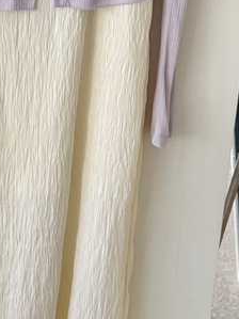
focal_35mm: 87
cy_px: -18
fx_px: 801
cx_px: -112
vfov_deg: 21.5
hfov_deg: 15.7
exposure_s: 1/121
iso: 64
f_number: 1.6
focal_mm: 5.96
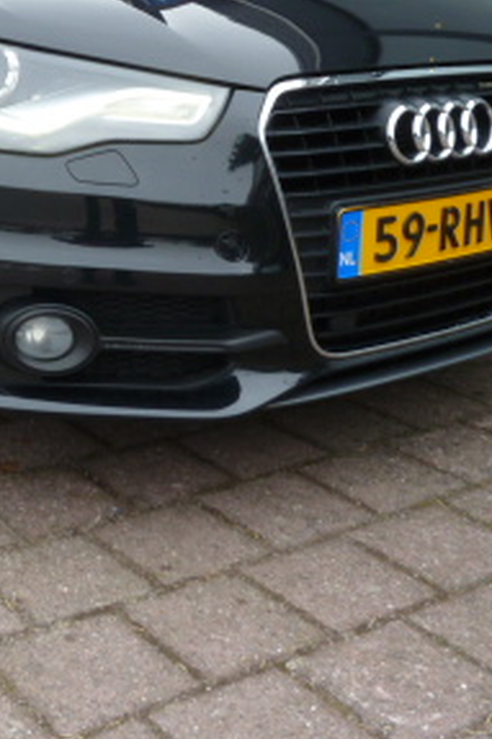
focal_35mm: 58
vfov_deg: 33.6
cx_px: -8
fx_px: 1190
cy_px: 157
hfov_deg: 22.4
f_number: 3.3
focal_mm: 4.1
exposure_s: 1/50
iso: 80
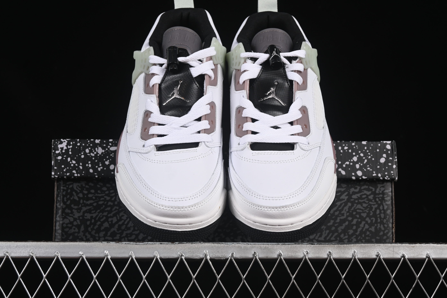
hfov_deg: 27.0
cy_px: 149
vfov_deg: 18.2
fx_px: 931
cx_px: 224
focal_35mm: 75
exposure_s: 1/80
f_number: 8
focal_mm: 50
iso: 160
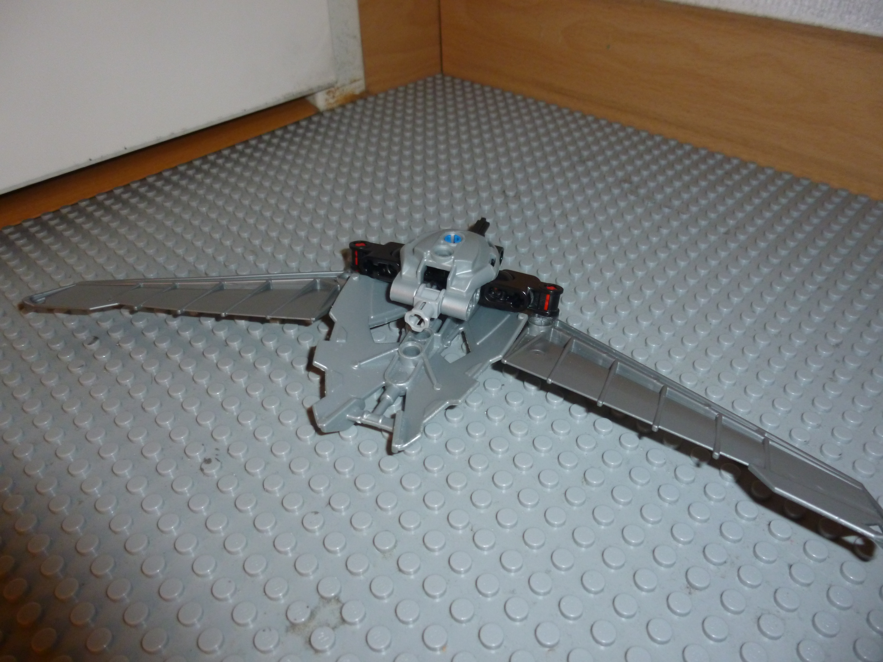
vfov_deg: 54.9
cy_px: 331
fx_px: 638
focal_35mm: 25
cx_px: 442
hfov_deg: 69.4
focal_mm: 4.5
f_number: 3.1
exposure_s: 1/60
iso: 200
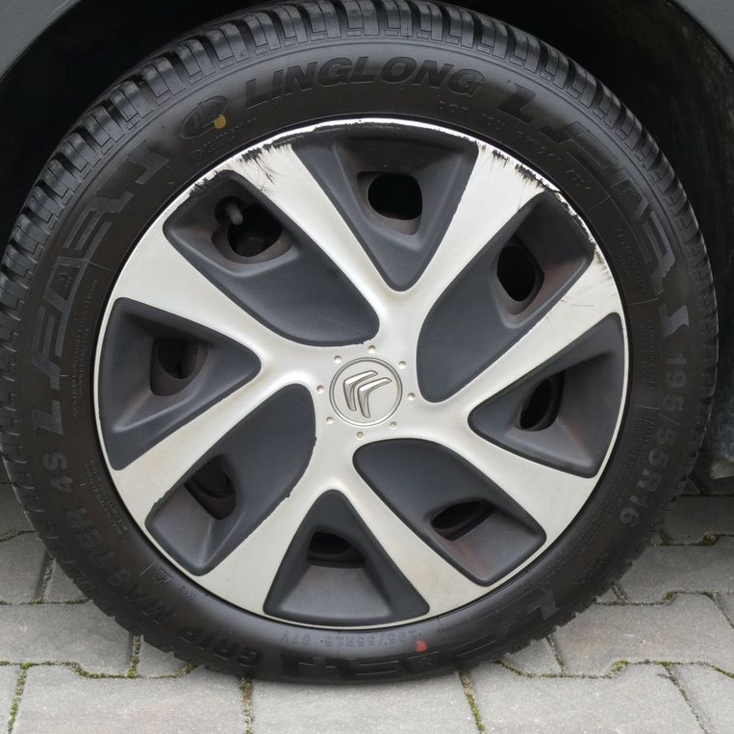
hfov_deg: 33.3
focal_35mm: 51
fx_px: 1223
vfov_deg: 33.4
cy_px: 367
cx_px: 301
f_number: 5.6
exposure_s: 1/80
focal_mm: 7.8
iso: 160
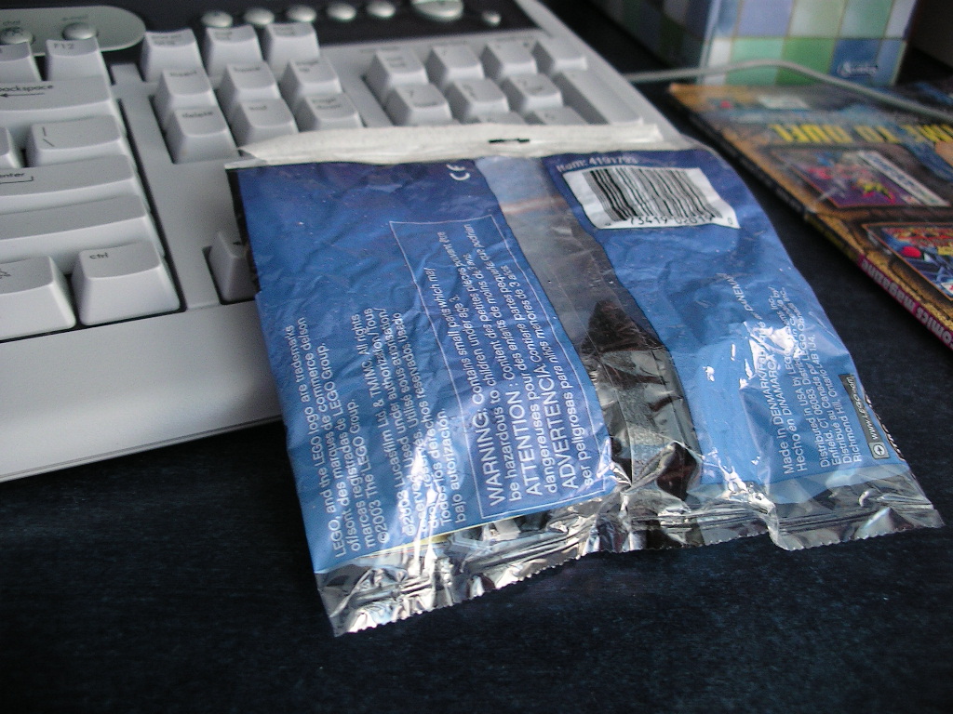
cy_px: 357
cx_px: 476
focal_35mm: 37
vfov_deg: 38.7
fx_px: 1019
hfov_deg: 50.1
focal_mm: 7.8
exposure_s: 1/15
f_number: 2.8
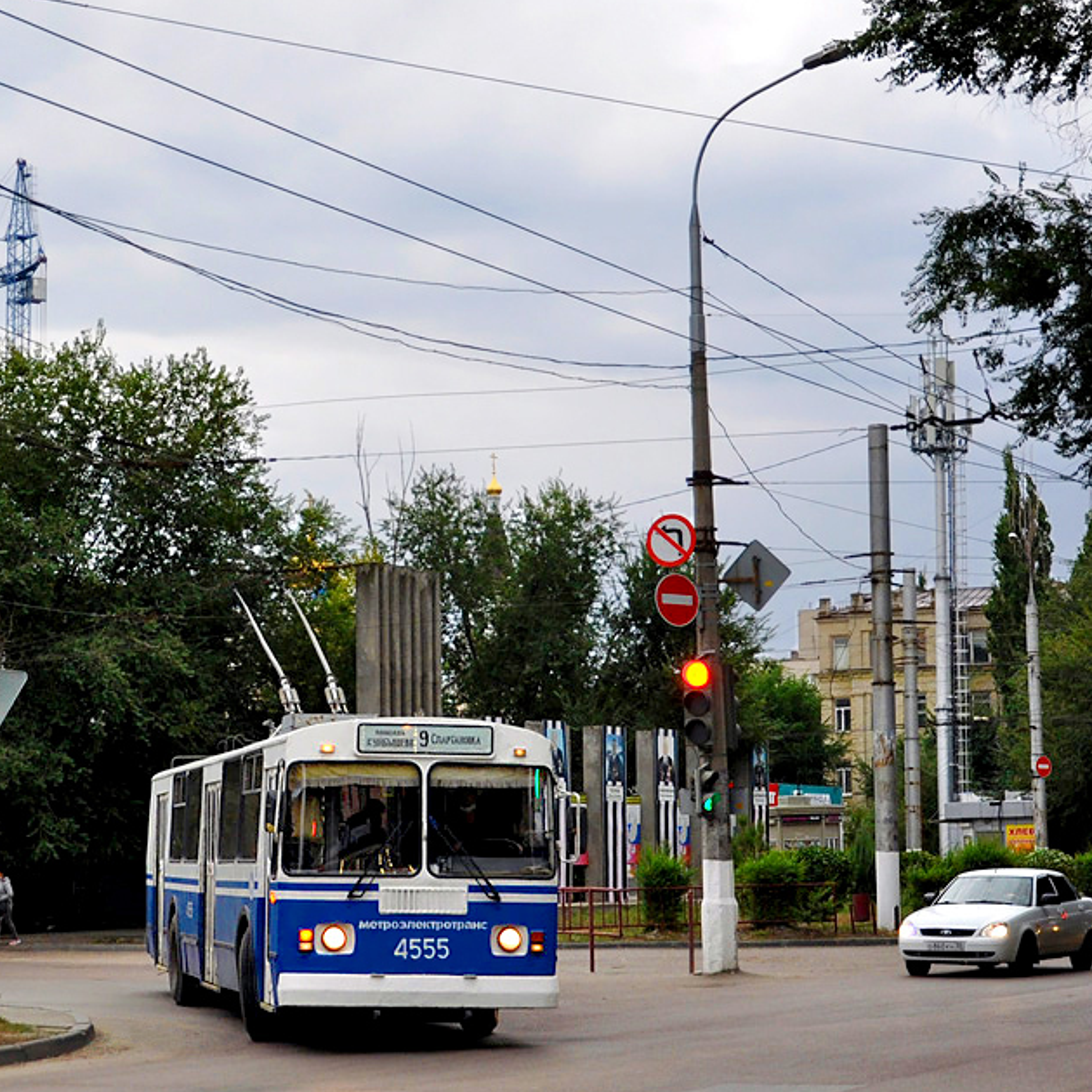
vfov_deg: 26.1
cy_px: 629
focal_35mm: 66
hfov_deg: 26.0
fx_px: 2351
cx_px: 370
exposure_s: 1/200
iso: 400
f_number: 4.5
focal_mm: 25
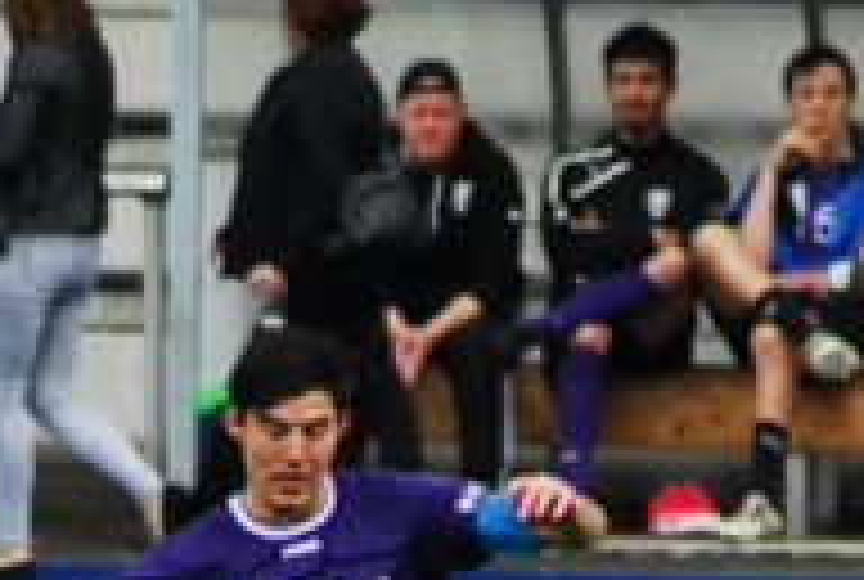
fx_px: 36012
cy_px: 935
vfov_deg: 0.9
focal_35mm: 1497
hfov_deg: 1.4
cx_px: 360
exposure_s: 1/500
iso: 400
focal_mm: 250
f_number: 5.3
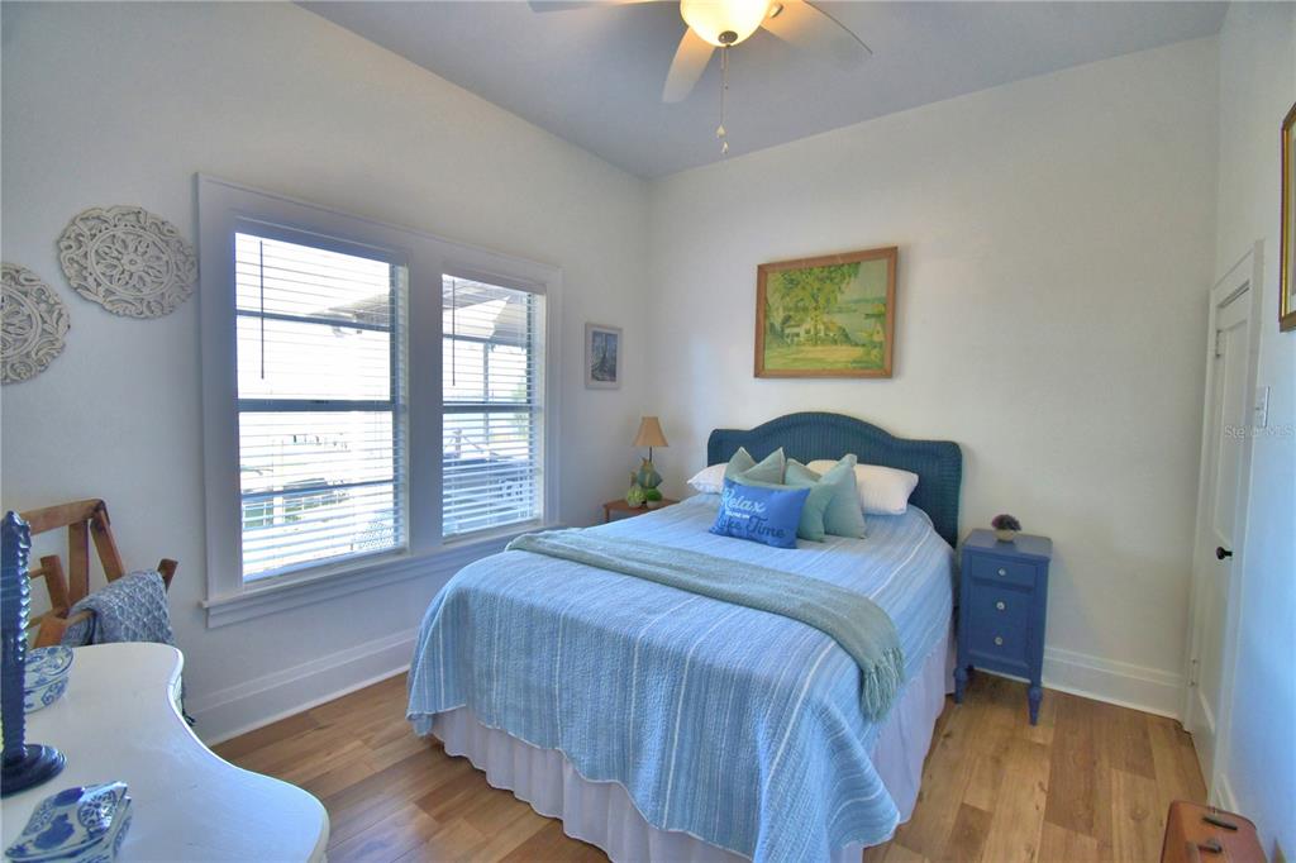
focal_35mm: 15
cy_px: 432
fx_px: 540
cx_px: 648
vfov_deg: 77.3
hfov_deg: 100.4
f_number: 4.5
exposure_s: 1/125
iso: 320
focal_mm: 10
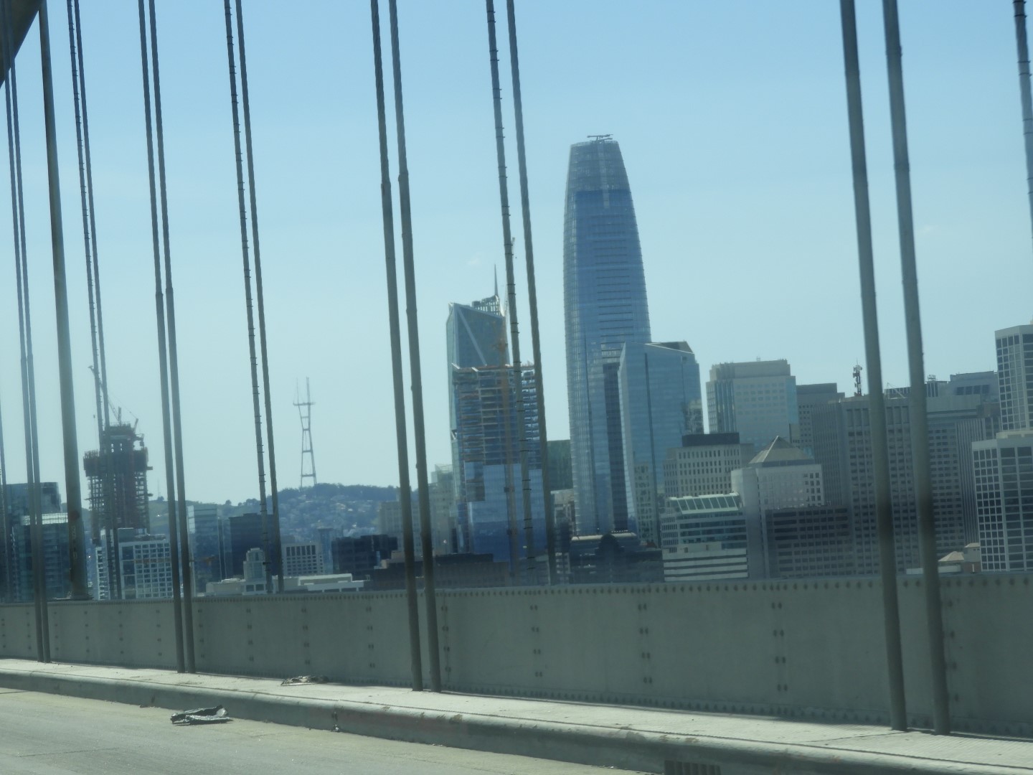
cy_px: 388
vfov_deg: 12.9
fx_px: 3432
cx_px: 516
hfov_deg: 17.1
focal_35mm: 115
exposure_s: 1/640
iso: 100
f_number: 5
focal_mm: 20.6
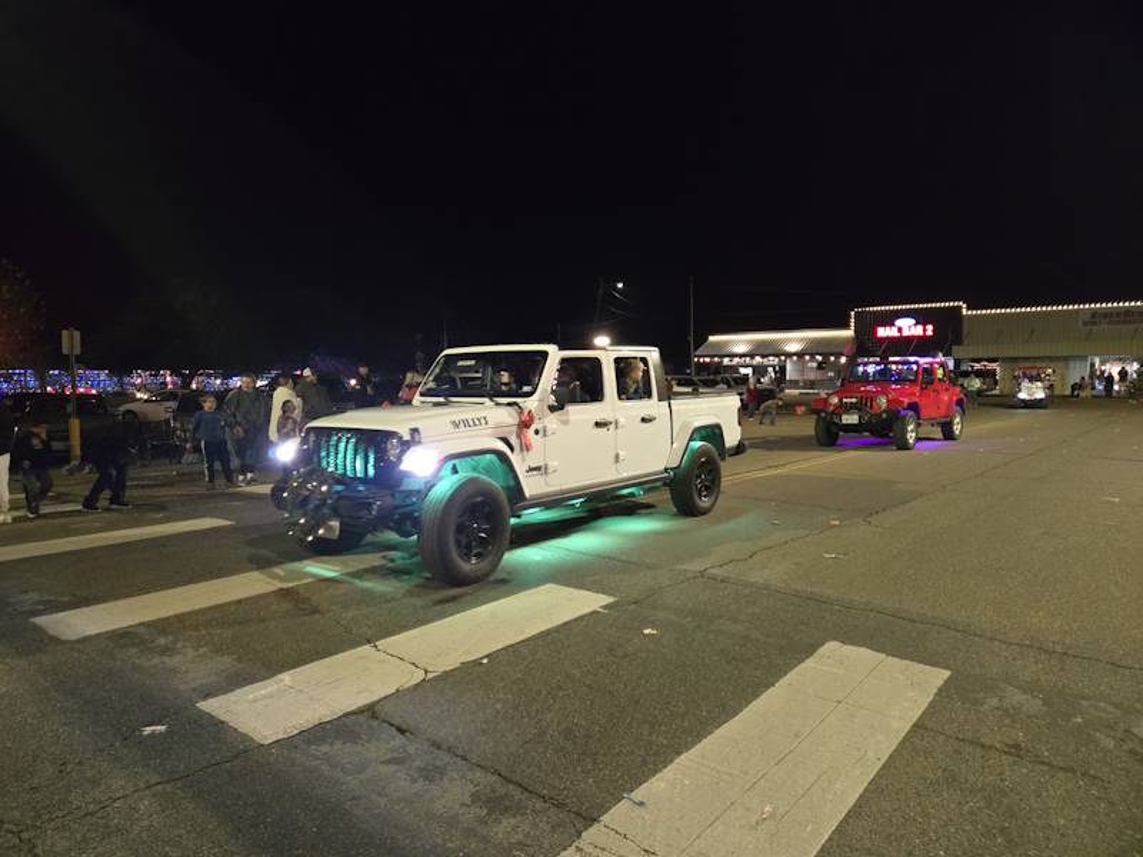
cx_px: 572
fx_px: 759
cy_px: 428
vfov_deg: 58.9
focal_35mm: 23
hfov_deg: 73.9
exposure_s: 1/60
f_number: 1.8
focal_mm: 5.4
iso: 1600
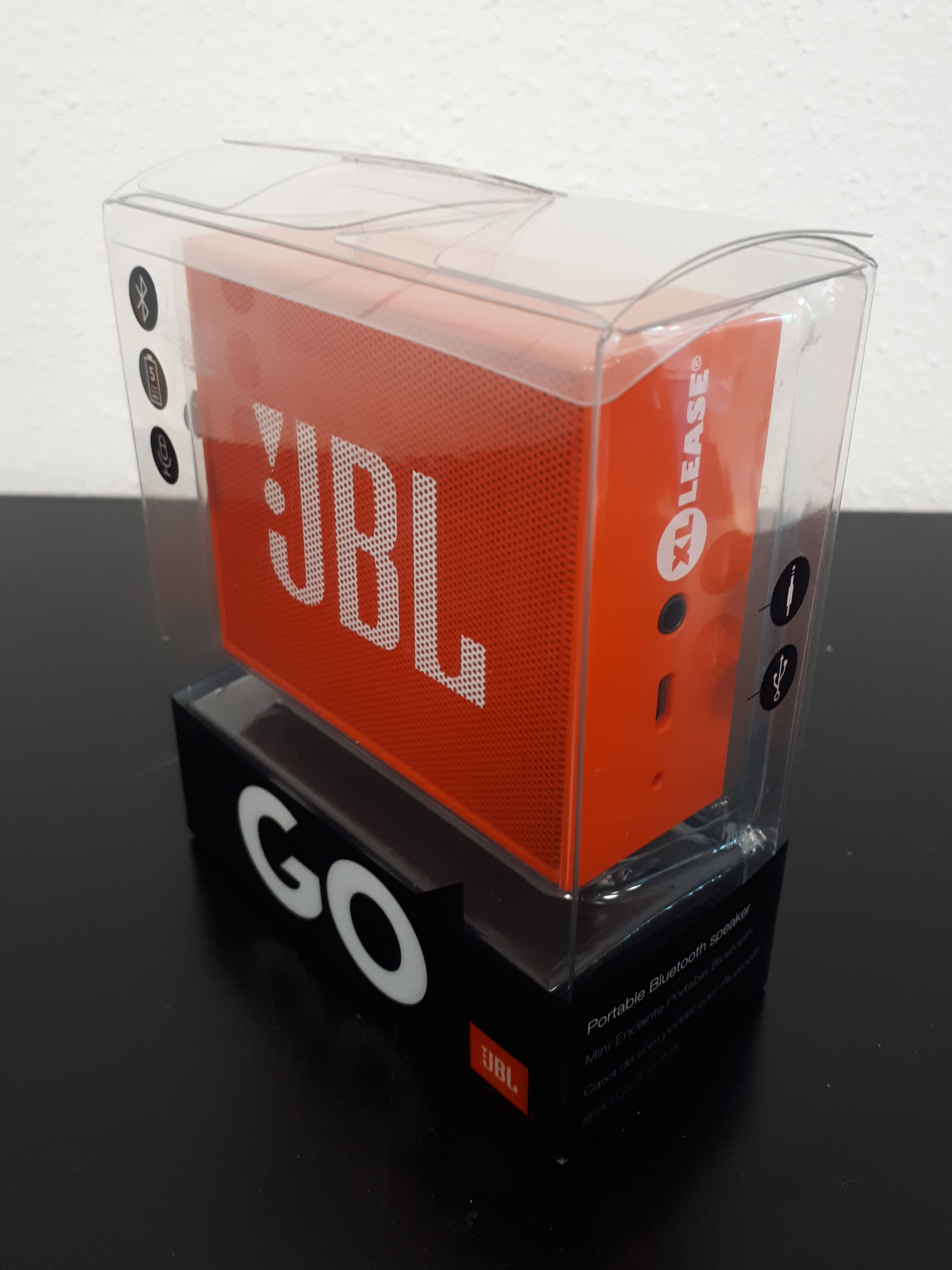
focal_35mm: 30
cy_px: 579
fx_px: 1100
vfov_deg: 59.9
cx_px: 492
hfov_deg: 46.8
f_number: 1.9
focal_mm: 3.6
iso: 200
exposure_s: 1/33
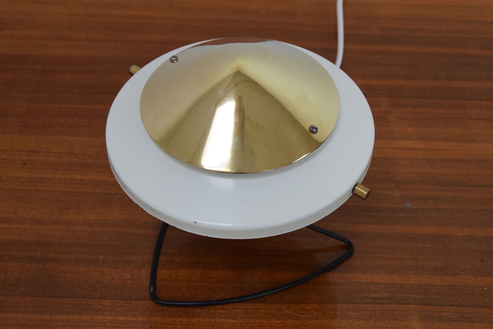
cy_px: 164
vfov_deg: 28.1
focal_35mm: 48
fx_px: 658
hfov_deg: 41.1
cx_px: 246
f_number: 8
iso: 1600
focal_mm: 32
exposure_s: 1/250
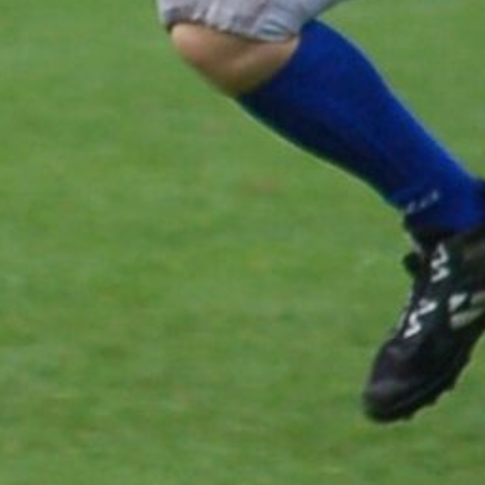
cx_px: -1105
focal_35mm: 1209
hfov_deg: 1.4
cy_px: -268
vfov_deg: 1.4
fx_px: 19164
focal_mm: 110
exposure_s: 1/500
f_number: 4.2
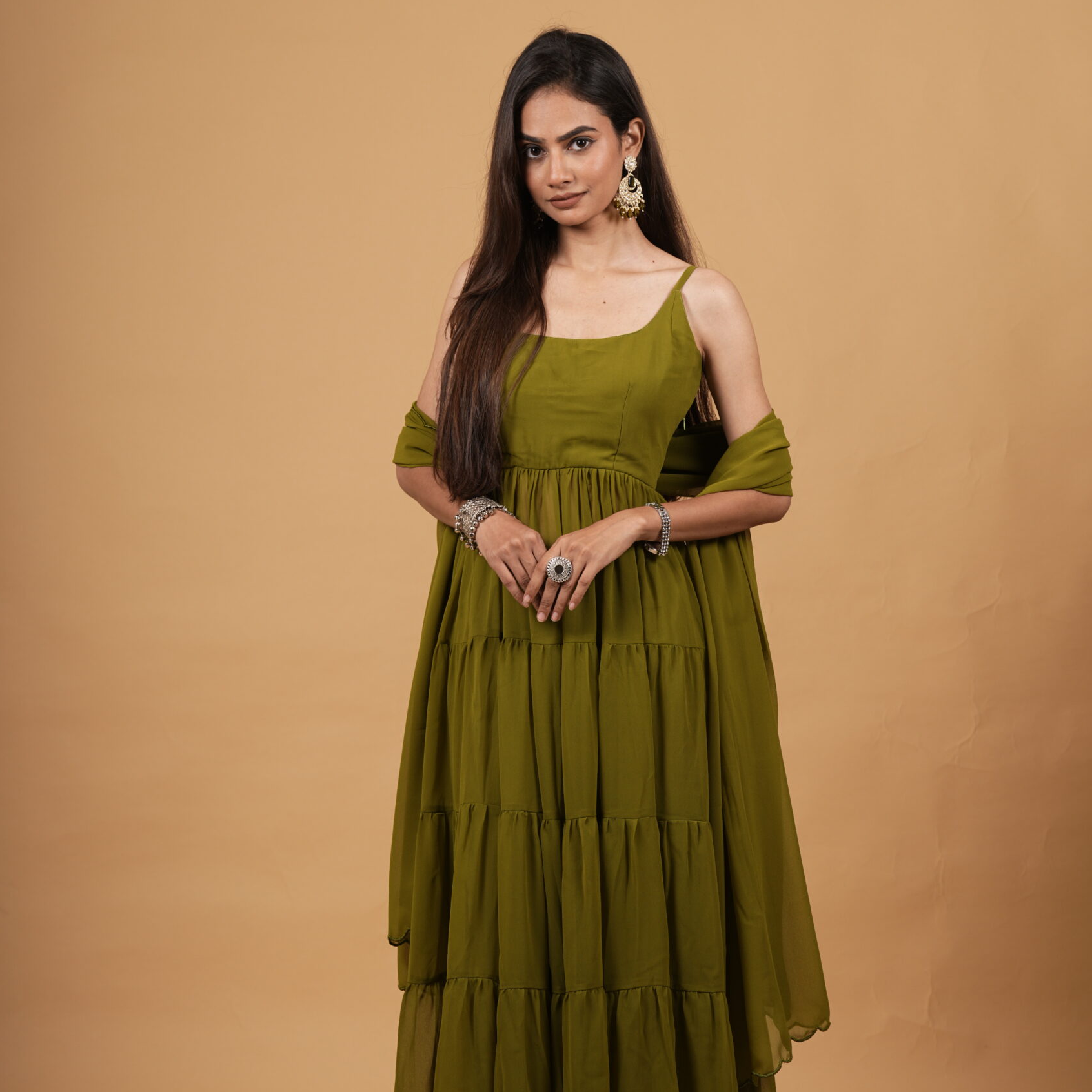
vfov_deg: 14.9
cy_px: 603
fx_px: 4176
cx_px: 548
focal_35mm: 117
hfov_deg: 14.9
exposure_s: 1/160
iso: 125
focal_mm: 91
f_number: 6.3
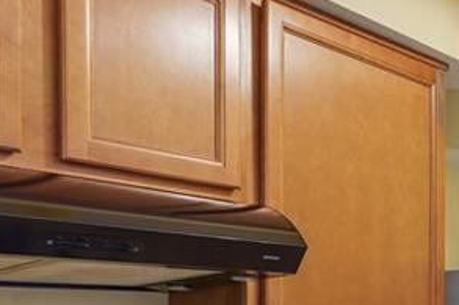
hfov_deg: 30.8
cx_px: 534
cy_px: 344
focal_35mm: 56
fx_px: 714
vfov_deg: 22.6
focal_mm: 16
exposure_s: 1
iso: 100
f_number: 4
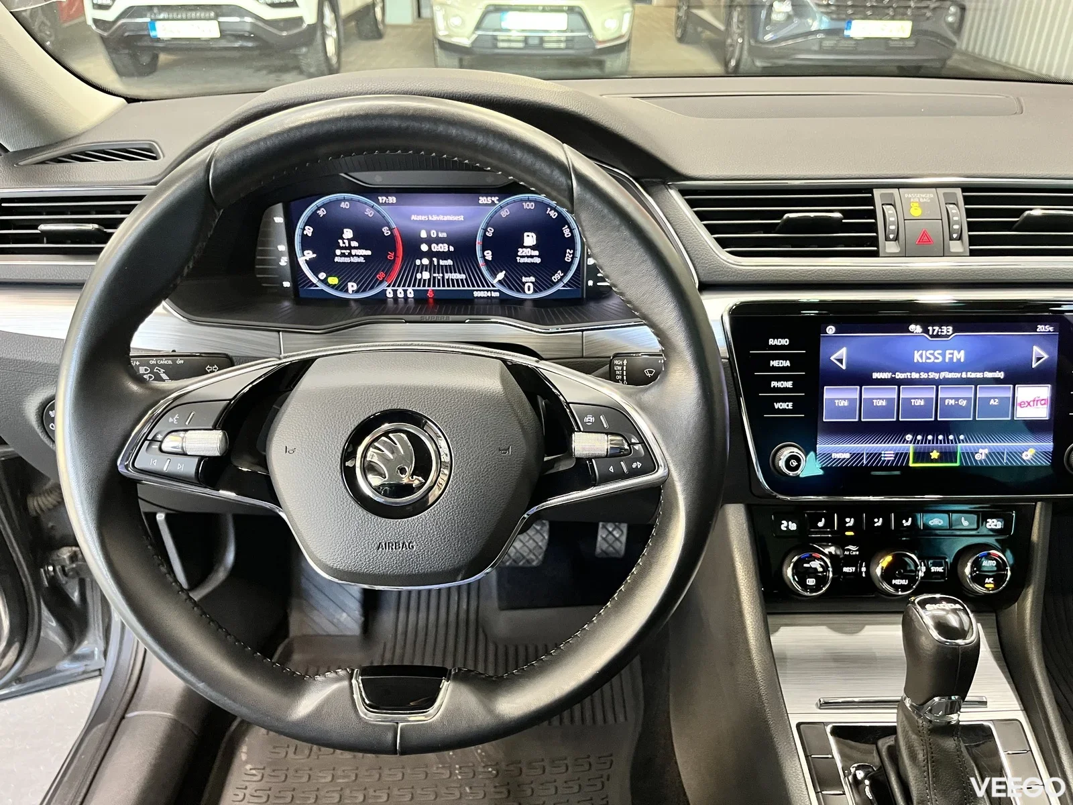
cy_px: 402
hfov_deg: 67.3
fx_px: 806
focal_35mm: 26
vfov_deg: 53.1
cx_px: 536
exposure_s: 1/42
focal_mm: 5.1
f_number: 1.6
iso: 400
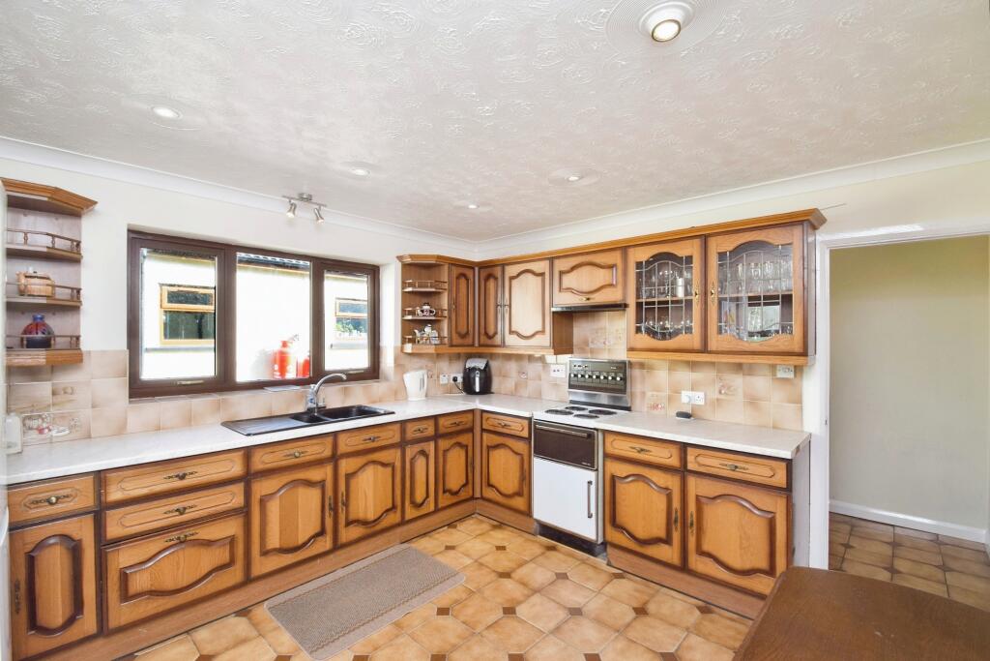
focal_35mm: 15
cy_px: 330
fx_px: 413
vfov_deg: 77.3
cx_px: 495
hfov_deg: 100.4
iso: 200
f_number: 8
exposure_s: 1/50
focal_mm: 10
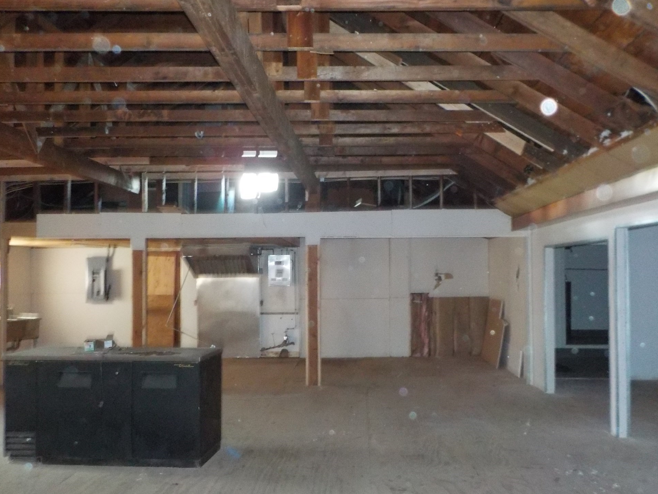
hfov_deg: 56.8
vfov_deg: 44.2
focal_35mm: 32
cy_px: 254
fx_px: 608
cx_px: 343
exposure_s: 1/8
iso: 800
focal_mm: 4.1
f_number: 3.3
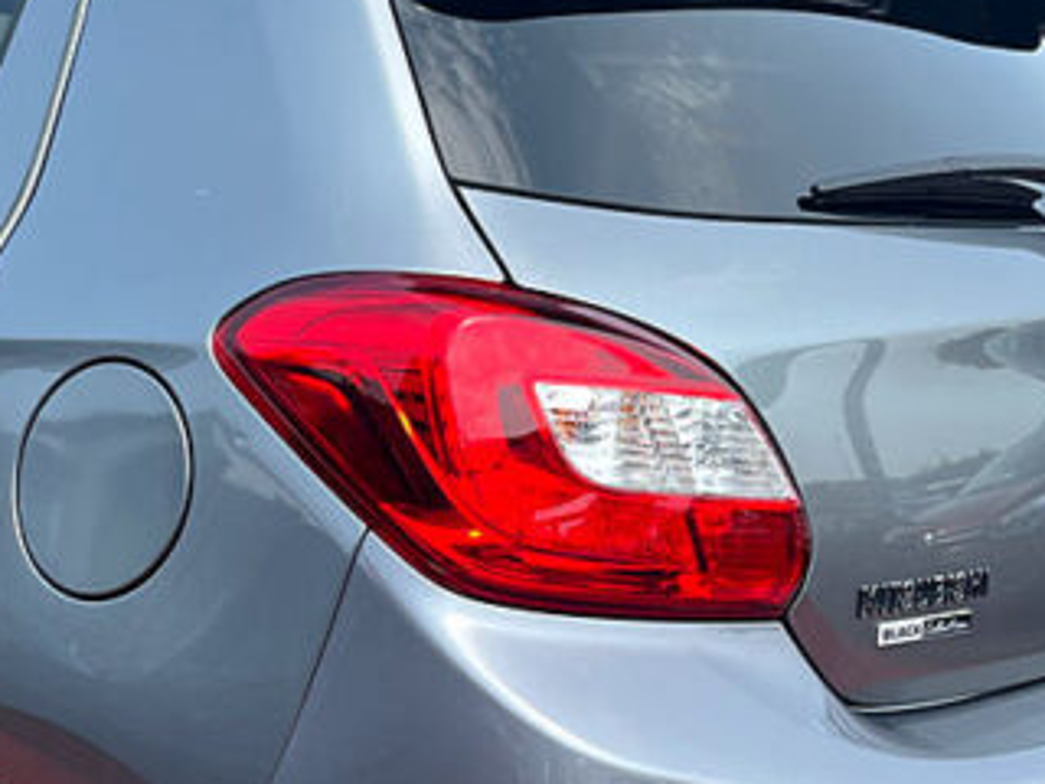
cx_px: 170
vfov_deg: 22.3
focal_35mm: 65
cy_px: 617
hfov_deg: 29.0
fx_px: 1962
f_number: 1.6
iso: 50
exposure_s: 1/1186
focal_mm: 5.1
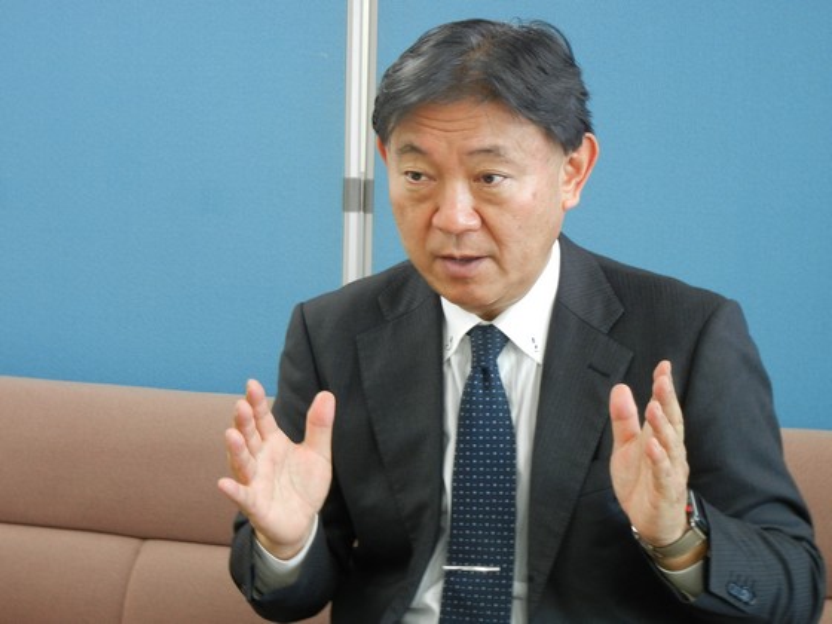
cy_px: 312
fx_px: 1851
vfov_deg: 19.1
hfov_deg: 25.3
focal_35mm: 77
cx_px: 416
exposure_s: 1/21.1
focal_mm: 13.9
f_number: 4.3
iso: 400
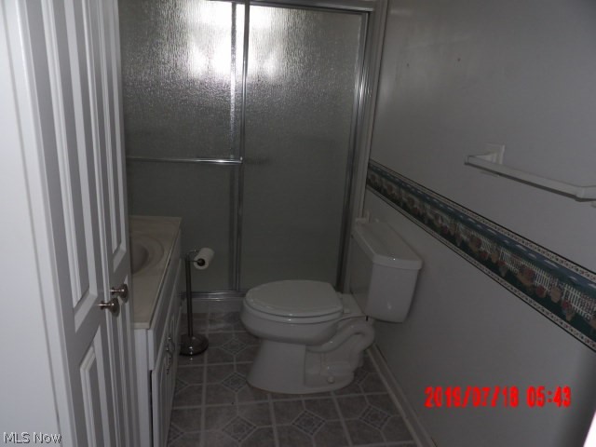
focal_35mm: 24
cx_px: 298
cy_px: 224
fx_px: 413
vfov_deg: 56.8
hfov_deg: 71.6
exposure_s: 1/33
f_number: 3.2
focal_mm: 4.3
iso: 200
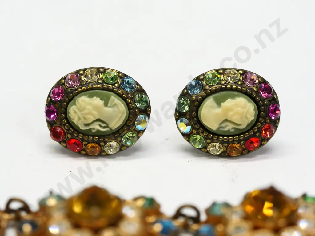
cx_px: 158
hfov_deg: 16.4
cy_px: 118
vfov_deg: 12.3
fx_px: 1092
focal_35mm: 120
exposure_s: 1/125
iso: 3200
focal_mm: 60
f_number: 5.6
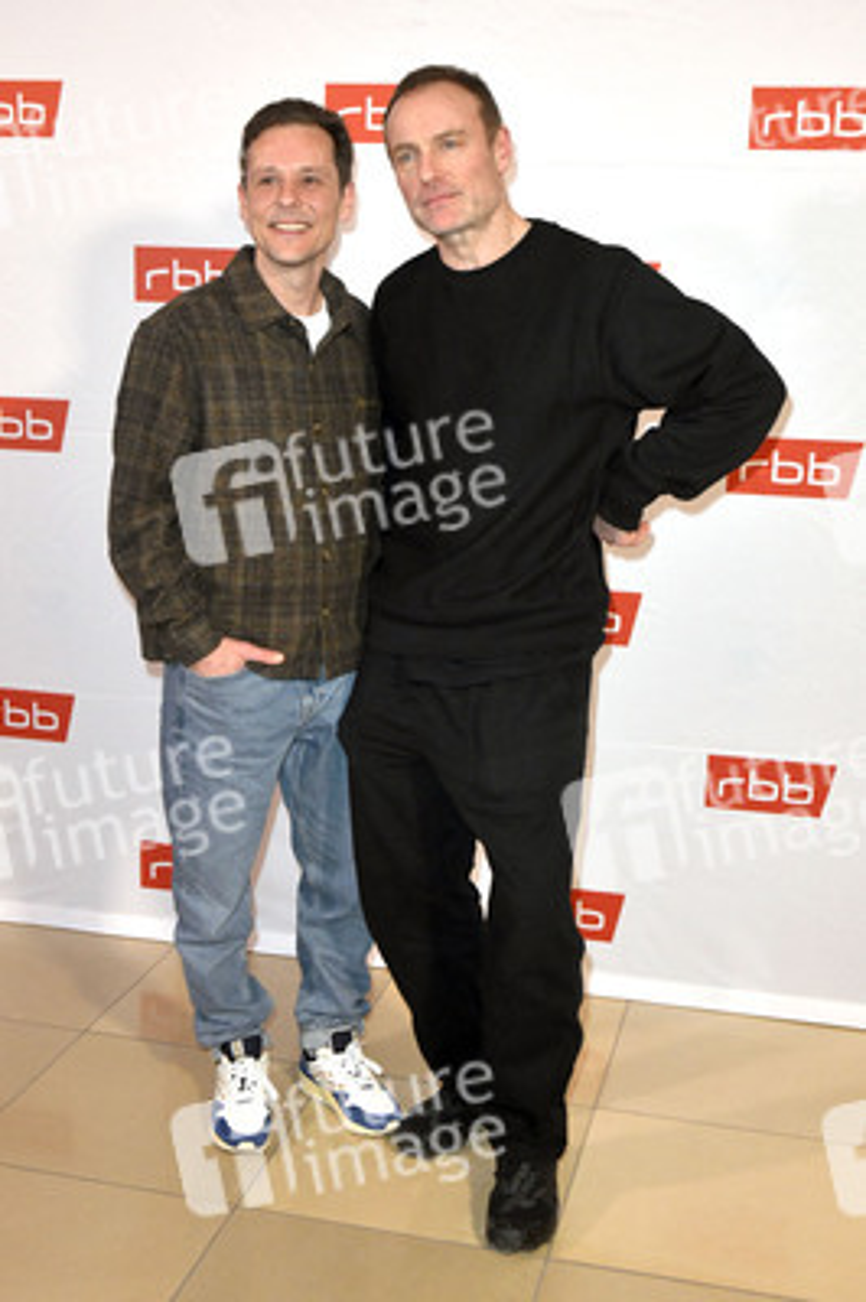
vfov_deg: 53.2
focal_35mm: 36
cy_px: 651
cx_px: 433
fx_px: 1301
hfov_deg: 36.8
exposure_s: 1/200
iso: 2500
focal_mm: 36
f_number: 6.3
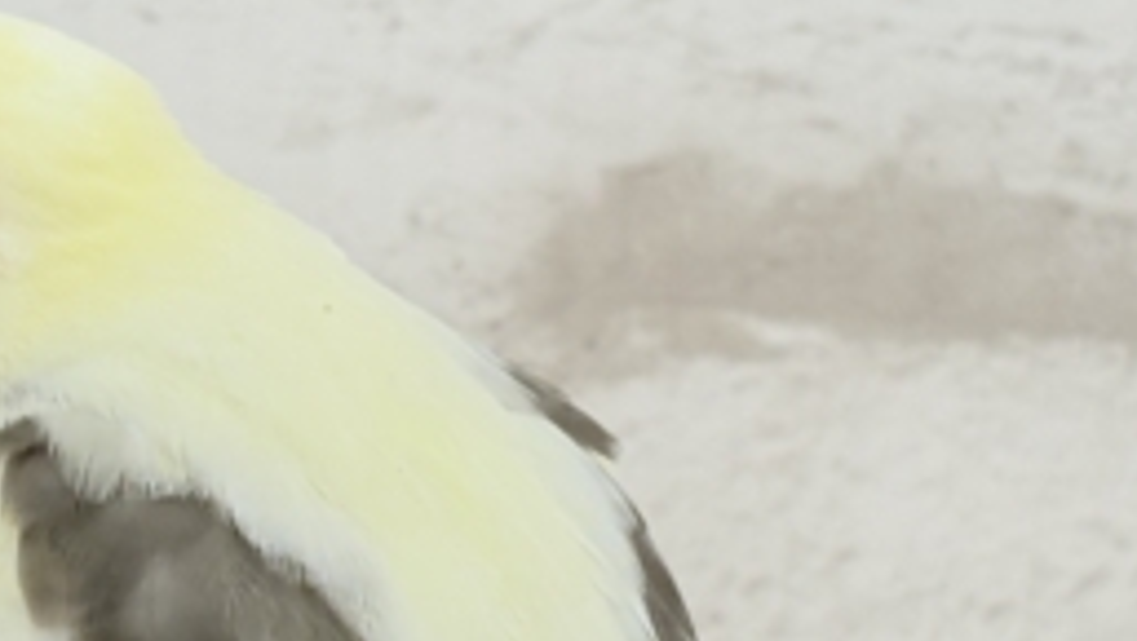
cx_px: 496
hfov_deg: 15.2
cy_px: 579
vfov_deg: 8.6
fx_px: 4254
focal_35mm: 141
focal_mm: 5.96
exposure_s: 1/100
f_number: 1.6
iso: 80
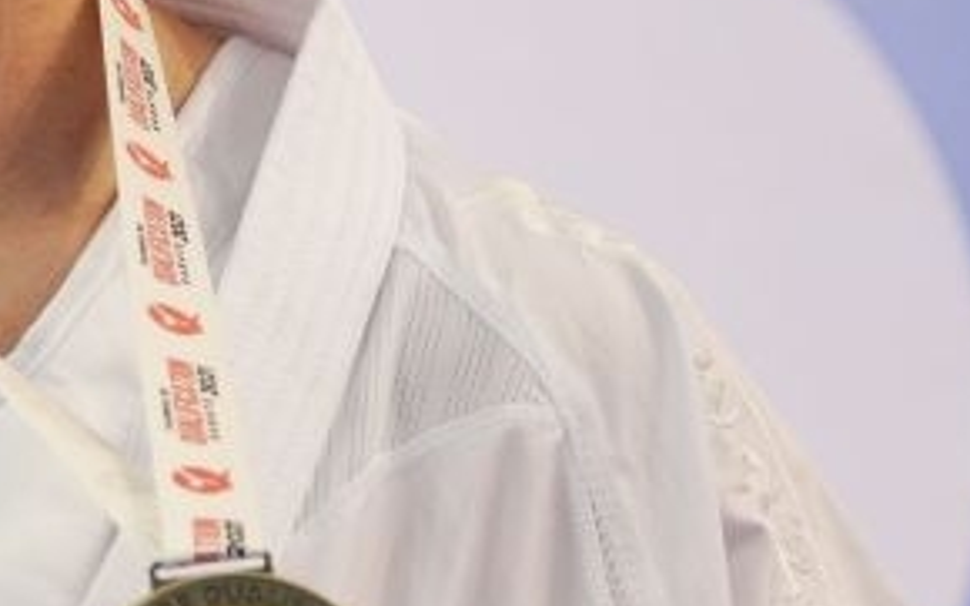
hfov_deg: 2.1
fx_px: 26425
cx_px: -1759
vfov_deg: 1.3
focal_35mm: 1000
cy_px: 670
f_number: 2.8
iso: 640
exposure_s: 1/250
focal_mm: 158
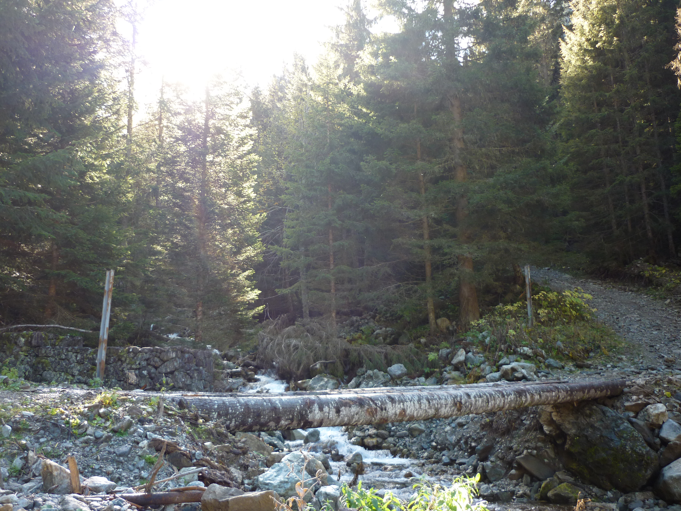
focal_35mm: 33
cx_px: 340
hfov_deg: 55.4
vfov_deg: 42.9
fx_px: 649
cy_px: 256
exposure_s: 1/40
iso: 80
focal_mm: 5.5
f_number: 2.8
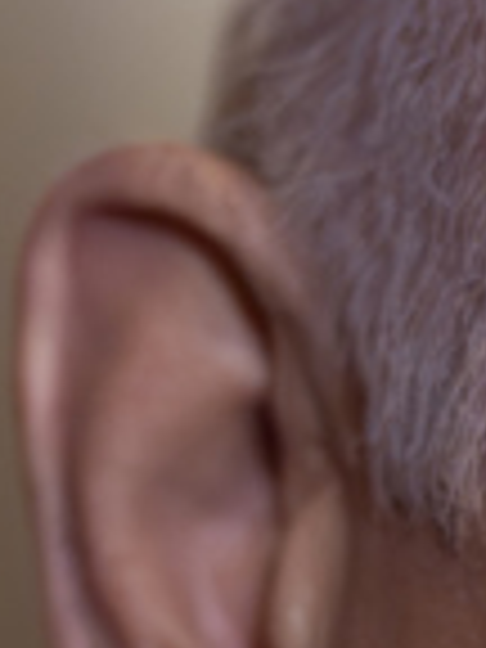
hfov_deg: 1.2
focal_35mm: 1225
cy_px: 842
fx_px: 22932
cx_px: 1008
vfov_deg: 1.6
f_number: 1.8
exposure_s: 1/800
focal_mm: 135
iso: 3200
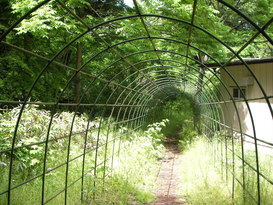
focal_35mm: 38
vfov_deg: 37.7
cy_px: 102
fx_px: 300
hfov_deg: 49.0
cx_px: 136
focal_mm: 6.3
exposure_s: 1/134
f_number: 3.3
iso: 50
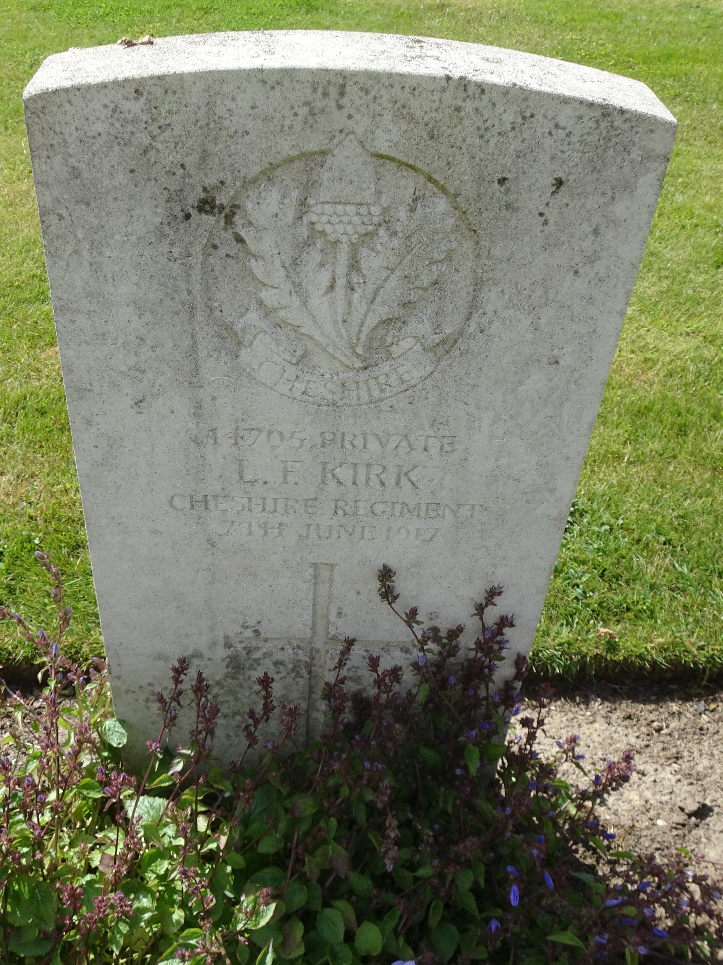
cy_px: 482
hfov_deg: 56.8
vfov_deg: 71.6
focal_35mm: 24
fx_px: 668
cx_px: 362
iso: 80
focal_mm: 4.1
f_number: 3.5
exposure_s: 1/640
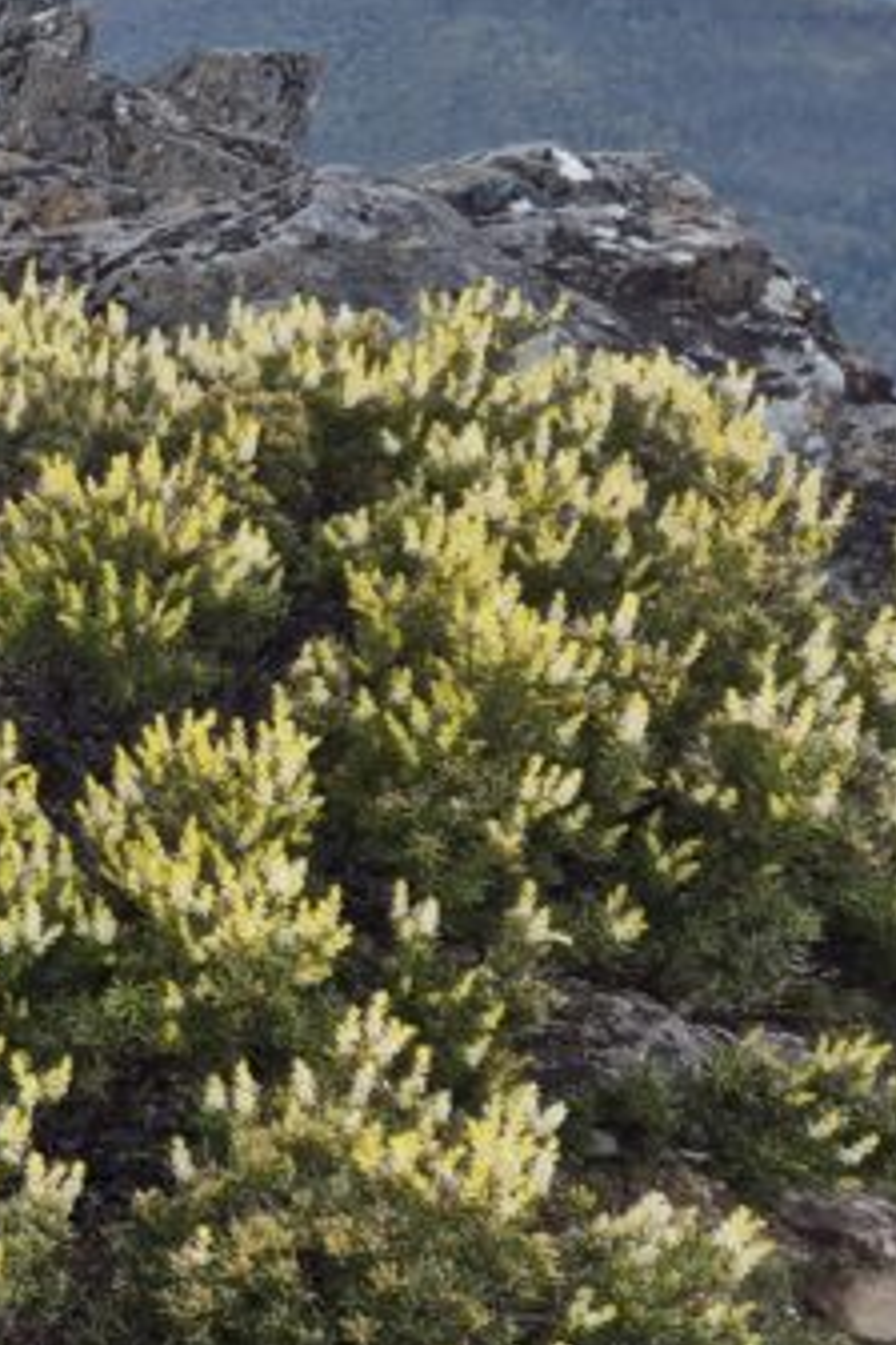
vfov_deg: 27.7
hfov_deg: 16.0
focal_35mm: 73
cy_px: 725
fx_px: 2725
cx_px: -696
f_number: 1.8
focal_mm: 5.4
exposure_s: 1/1132
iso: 25
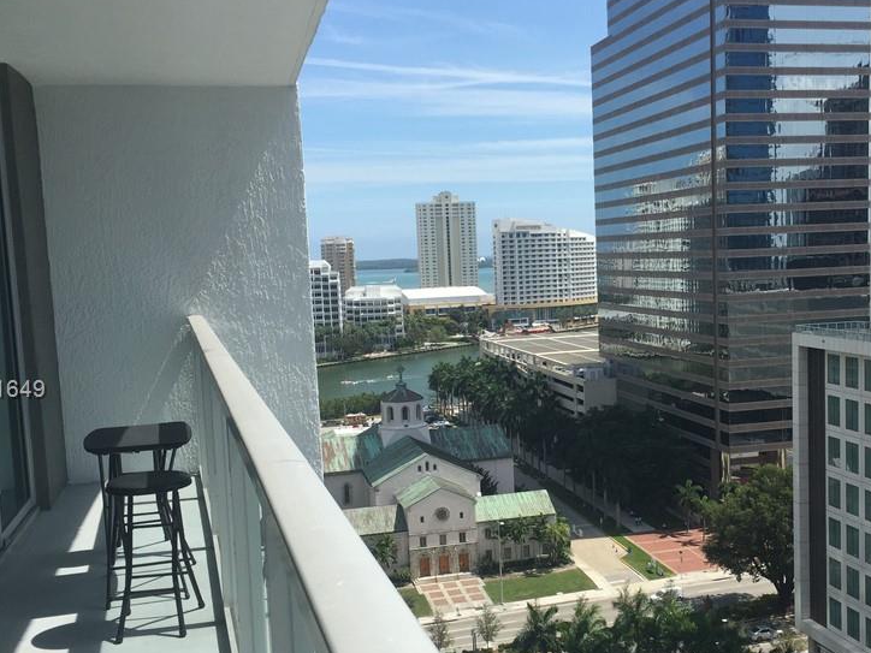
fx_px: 1032
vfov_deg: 35.0
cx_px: 537
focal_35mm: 41
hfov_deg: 45.4
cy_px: 391
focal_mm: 4.15
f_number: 2.2
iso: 32
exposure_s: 1/2198
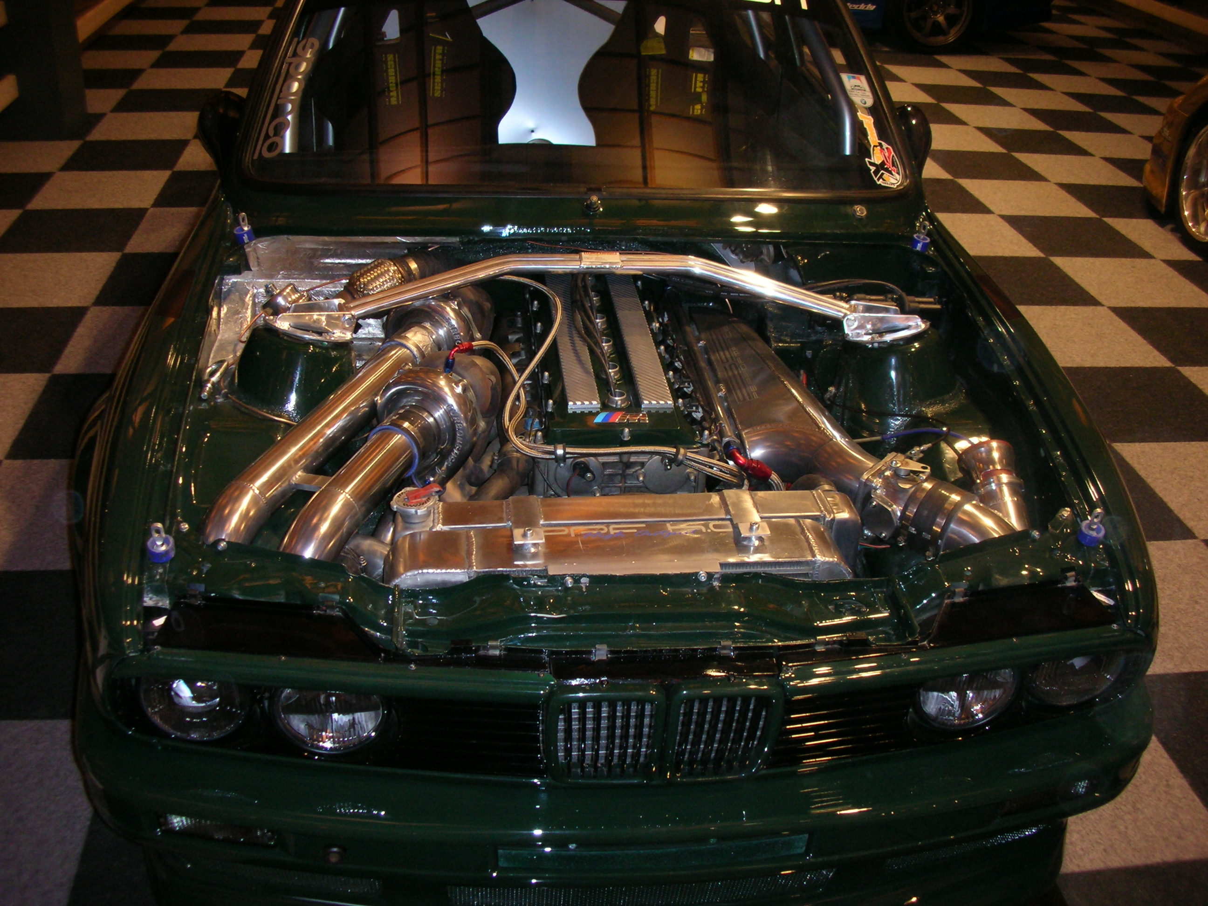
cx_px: 604
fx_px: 1221
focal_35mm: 35
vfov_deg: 40.7
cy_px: 453
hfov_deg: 52.6
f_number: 3
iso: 128
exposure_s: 1/60.1
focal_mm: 5.8
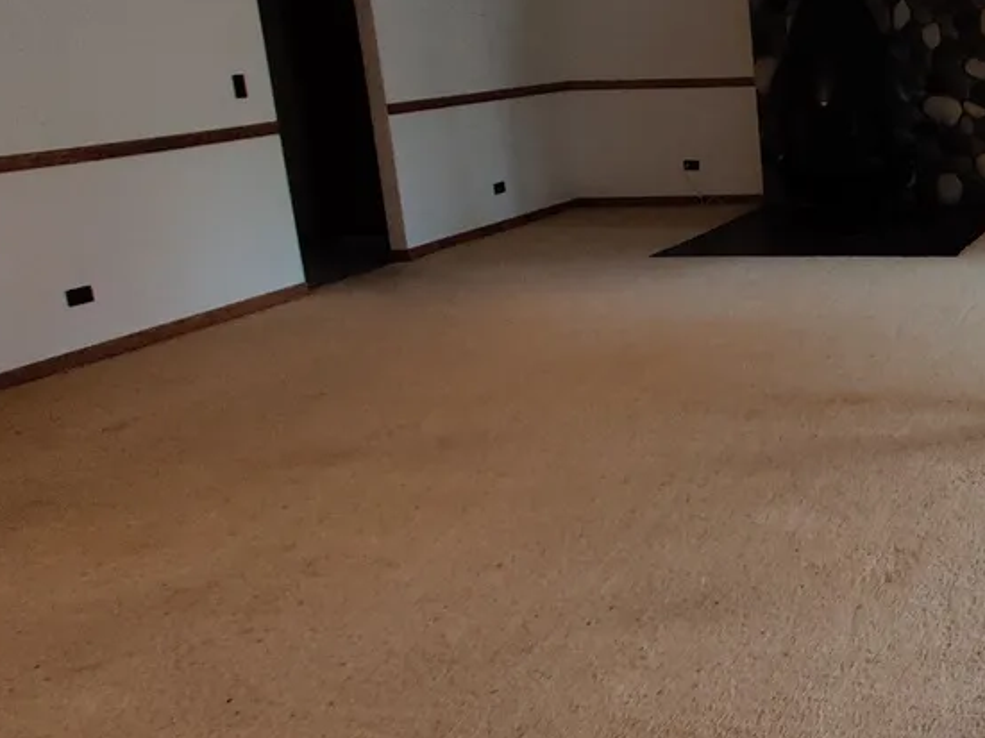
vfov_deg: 41.5
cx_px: 1157
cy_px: 275
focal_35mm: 34
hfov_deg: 40.0
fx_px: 967
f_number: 2.2
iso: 160
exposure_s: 1/33
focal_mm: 2.25
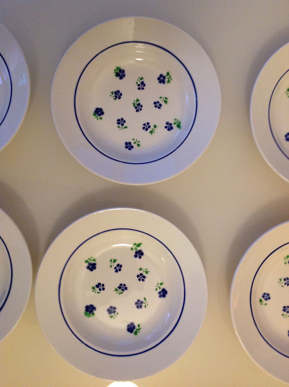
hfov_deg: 40.6
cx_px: 144
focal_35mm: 35
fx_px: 391
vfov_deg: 52.7
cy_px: 194
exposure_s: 1/17
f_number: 2.4
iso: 320
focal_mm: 4.28
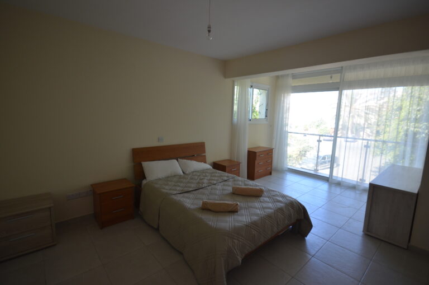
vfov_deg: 69.4
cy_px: 142
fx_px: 205
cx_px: 214
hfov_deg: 92.5
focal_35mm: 17
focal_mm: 11.5
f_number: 5.6
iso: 360
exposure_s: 1/125
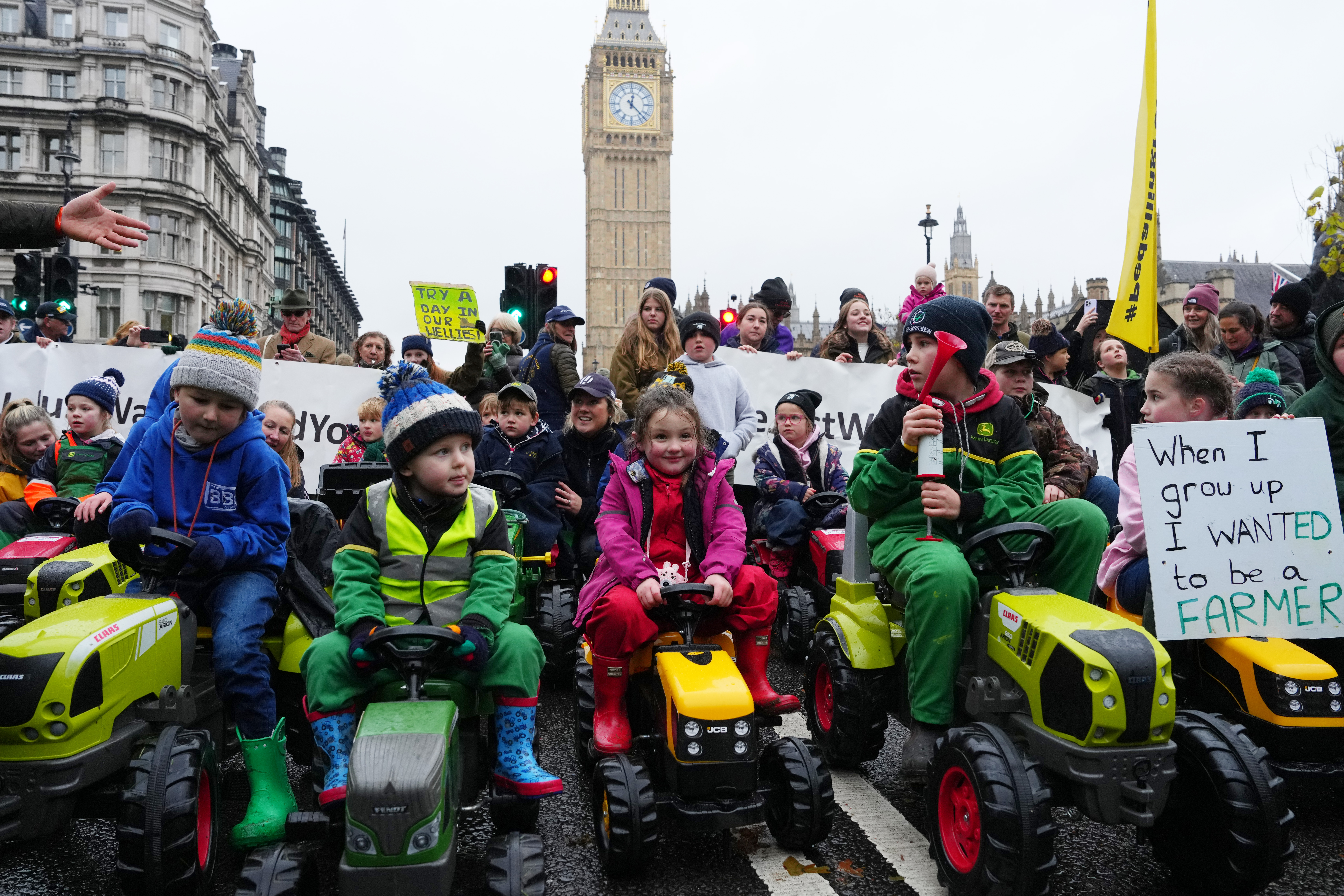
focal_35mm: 25
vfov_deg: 51.3
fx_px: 933
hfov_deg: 71.5
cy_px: 436
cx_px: 671
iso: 1600
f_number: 5.6
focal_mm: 24
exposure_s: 1/500
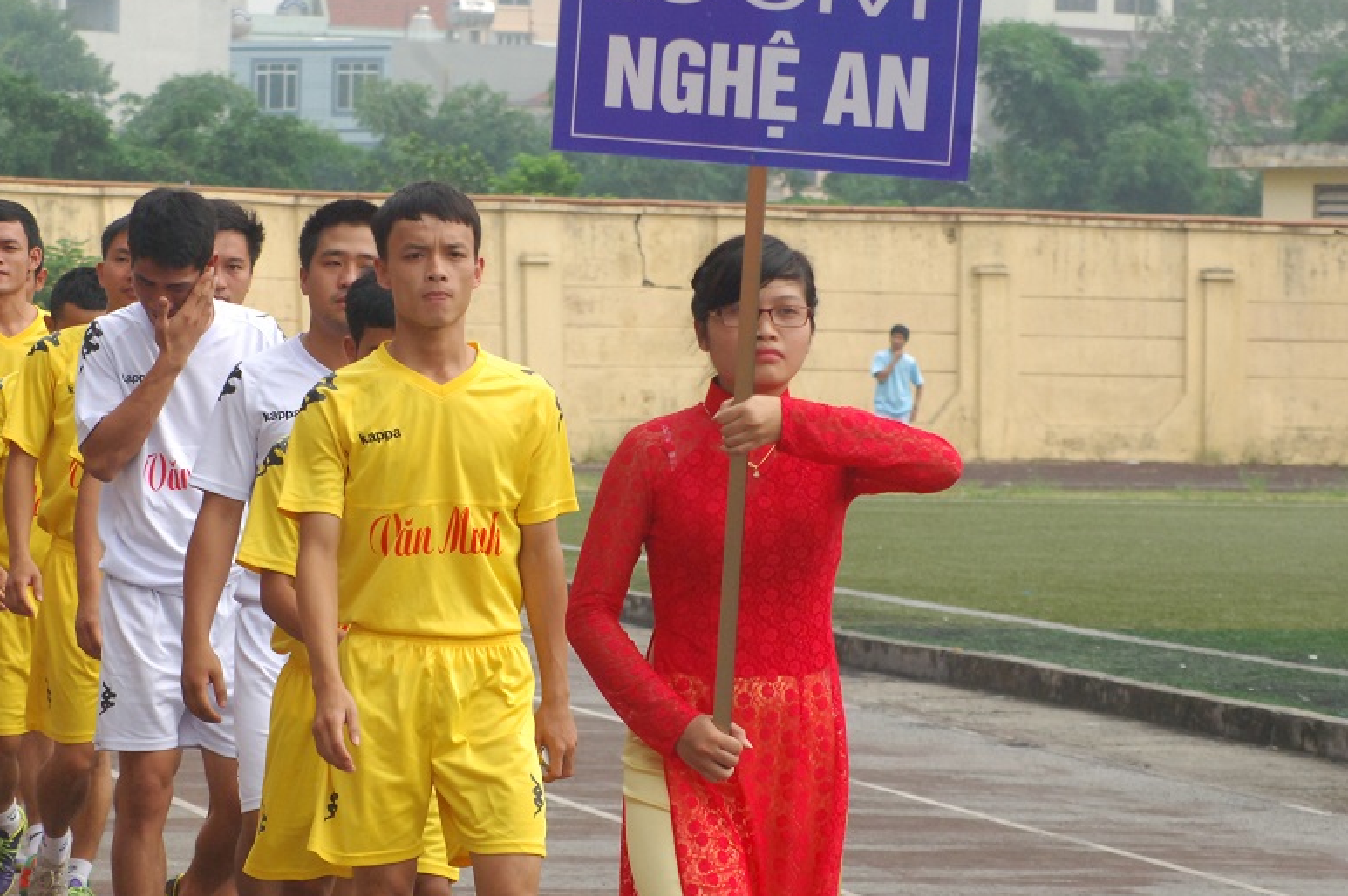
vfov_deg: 6.7
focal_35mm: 204
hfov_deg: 10.1
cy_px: 389
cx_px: 528
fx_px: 7619
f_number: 13
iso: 800
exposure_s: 1/640
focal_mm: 105
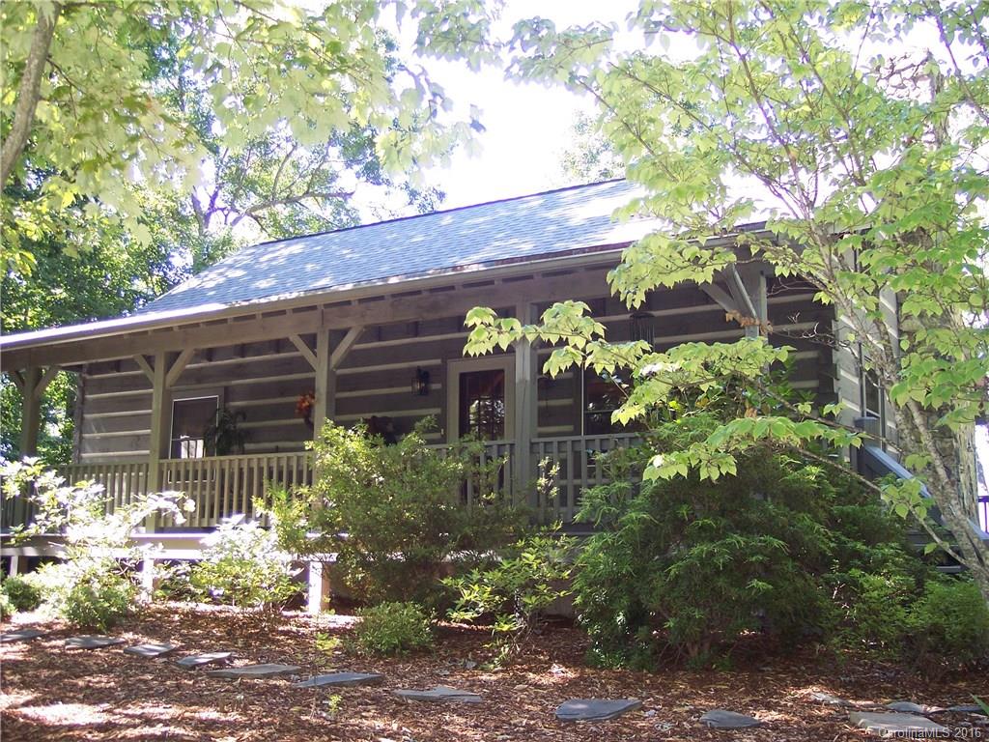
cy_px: 371
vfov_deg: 36.8
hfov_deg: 47.9
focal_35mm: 39
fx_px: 1114
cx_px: 494
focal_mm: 8
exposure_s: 1/60
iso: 140
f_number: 2.8
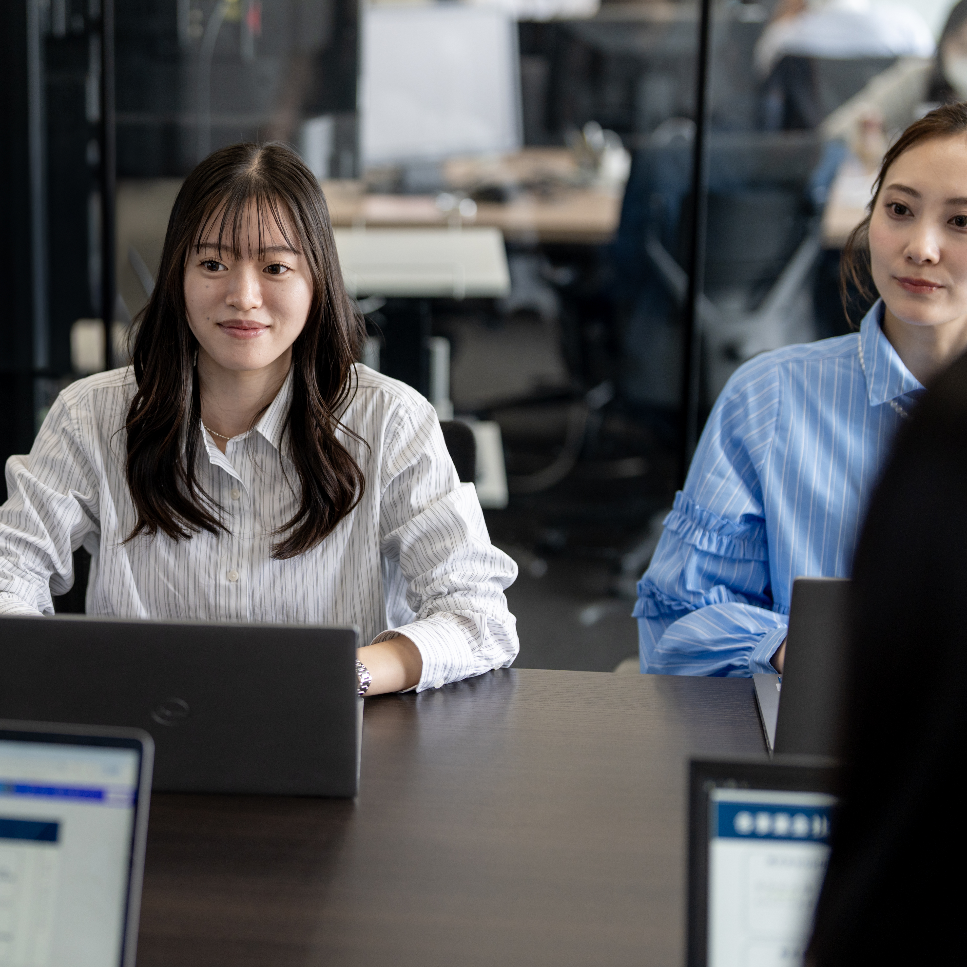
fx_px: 2402
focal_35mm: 76
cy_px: 458
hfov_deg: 22.5
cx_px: 220
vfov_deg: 22.8
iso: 160
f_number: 1.6
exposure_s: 1/200
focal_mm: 50
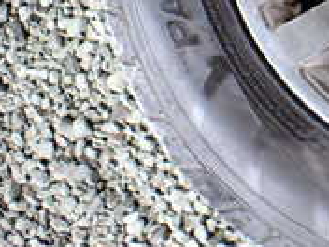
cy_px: -62
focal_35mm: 102
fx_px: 969
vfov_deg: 14.0
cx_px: 510
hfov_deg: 17.2
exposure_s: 1/125
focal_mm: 5.4
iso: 320
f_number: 2.3
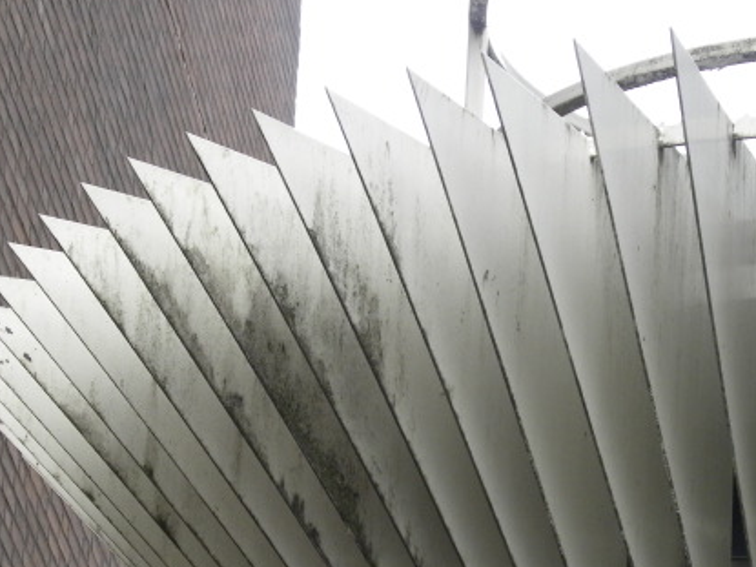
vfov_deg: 5.2
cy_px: 385
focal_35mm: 284
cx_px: 441
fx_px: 6201
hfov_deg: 7.0
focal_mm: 32.7
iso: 214
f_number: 4.5
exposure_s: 1/73
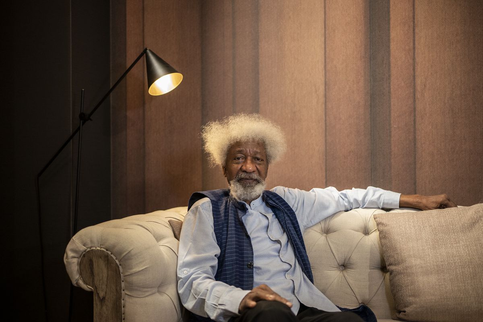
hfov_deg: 54.4
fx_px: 470
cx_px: 242
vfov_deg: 37.9
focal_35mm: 35
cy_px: 161
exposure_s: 1/320
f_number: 1.8
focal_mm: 35
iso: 2000
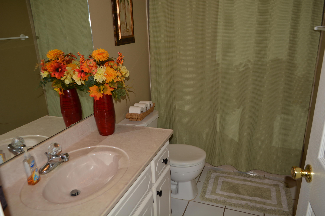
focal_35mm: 27
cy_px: 108
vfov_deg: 47.9
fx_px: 244
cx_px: 162
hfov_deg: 67.4
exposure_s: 1/200
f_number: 3.5
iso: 100
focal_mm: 18
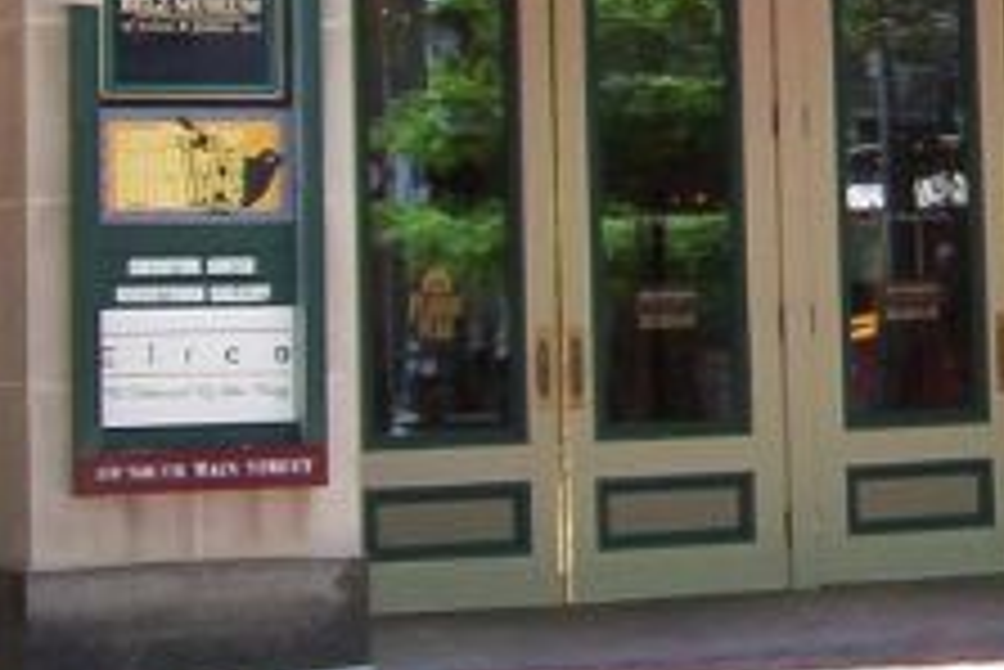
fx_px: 3460
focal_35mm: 124
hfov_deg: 16.4
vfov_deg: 10.8
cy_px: -178
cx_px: 819
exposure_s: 1/196
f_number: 2.76
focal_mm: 5.54
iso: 100
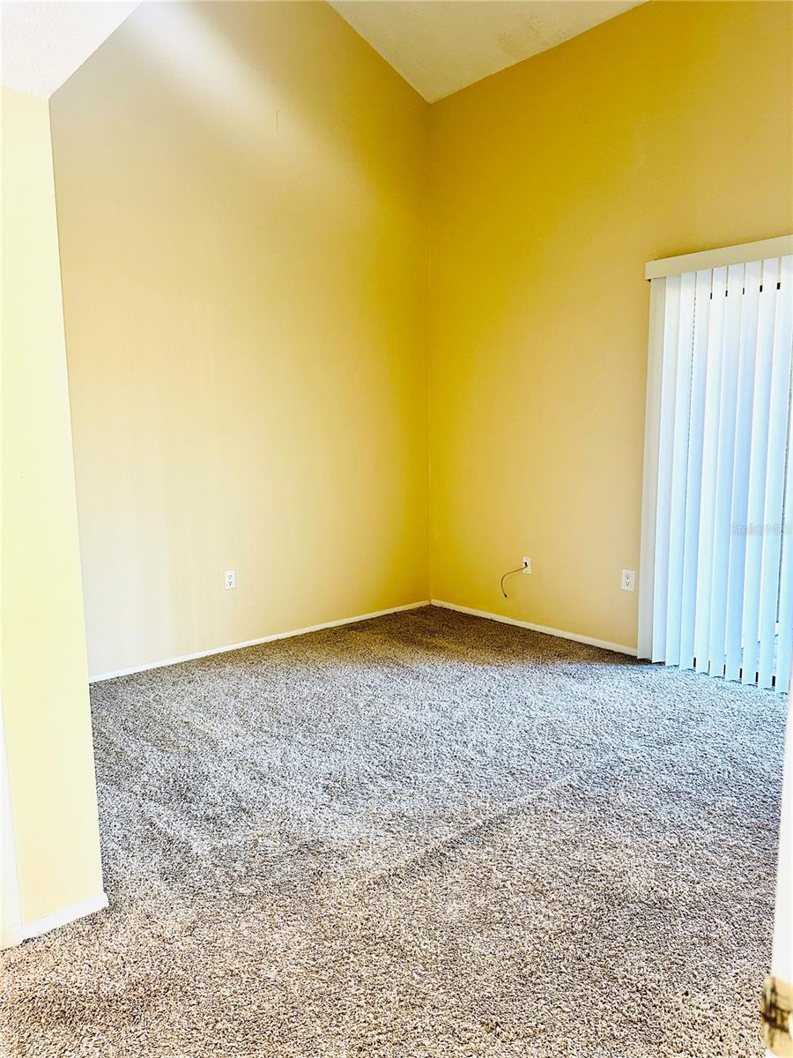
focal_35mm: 24
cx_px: 396
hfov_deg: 56.8
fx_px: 733
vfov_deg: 71.6
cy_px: 529
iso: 200
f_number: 1.78
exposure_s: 1/60
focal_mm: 6.86
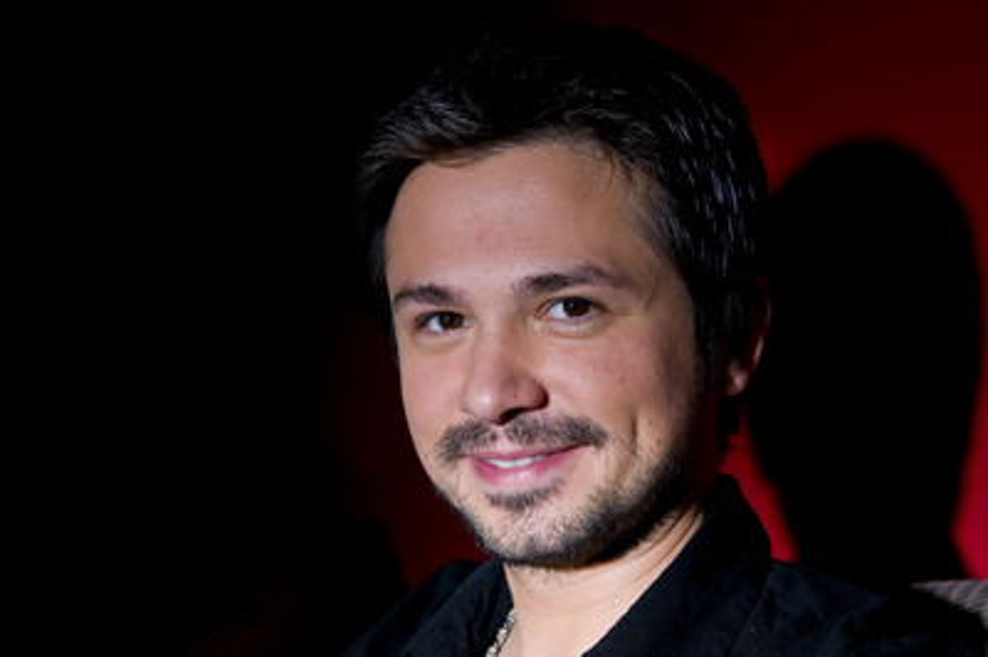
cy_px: 328
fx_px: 1974
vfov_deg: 18.9
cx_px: 494
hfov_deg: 28.1
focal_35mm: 72
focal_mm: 48
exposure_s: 1/125
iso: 100
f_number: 5.6
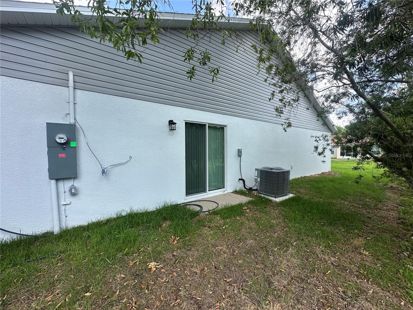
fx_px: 167
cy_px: 155
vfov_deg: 85.7
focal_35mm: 14
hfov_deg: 102.1
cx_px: 206
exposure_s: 1/460
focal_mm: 2.22
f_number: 2.2
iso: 40
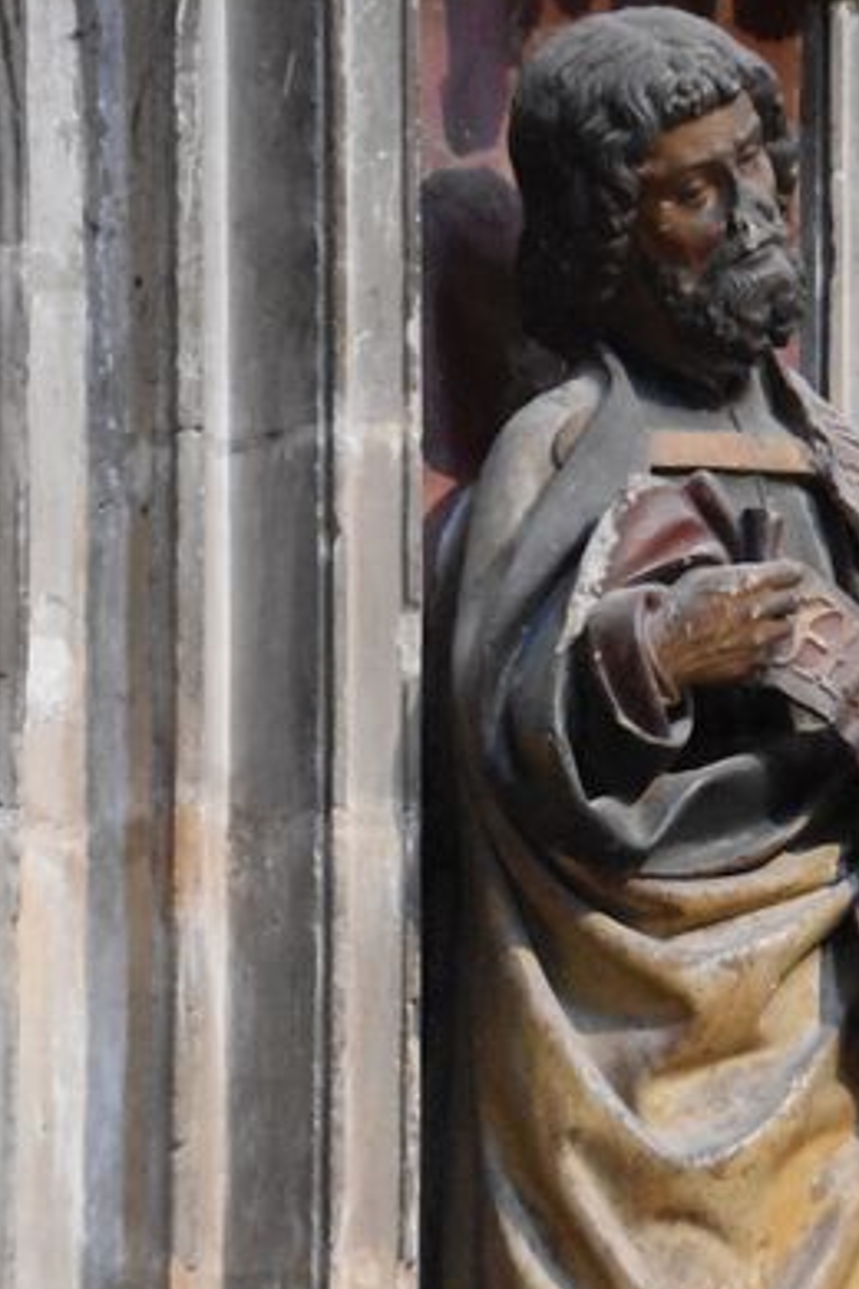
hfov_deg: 4.9
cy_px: 955
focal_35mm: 283
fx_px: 10125
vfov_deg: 7.3
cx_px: 659
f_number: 4.8
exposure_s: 1/80
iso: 12800
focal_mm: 105
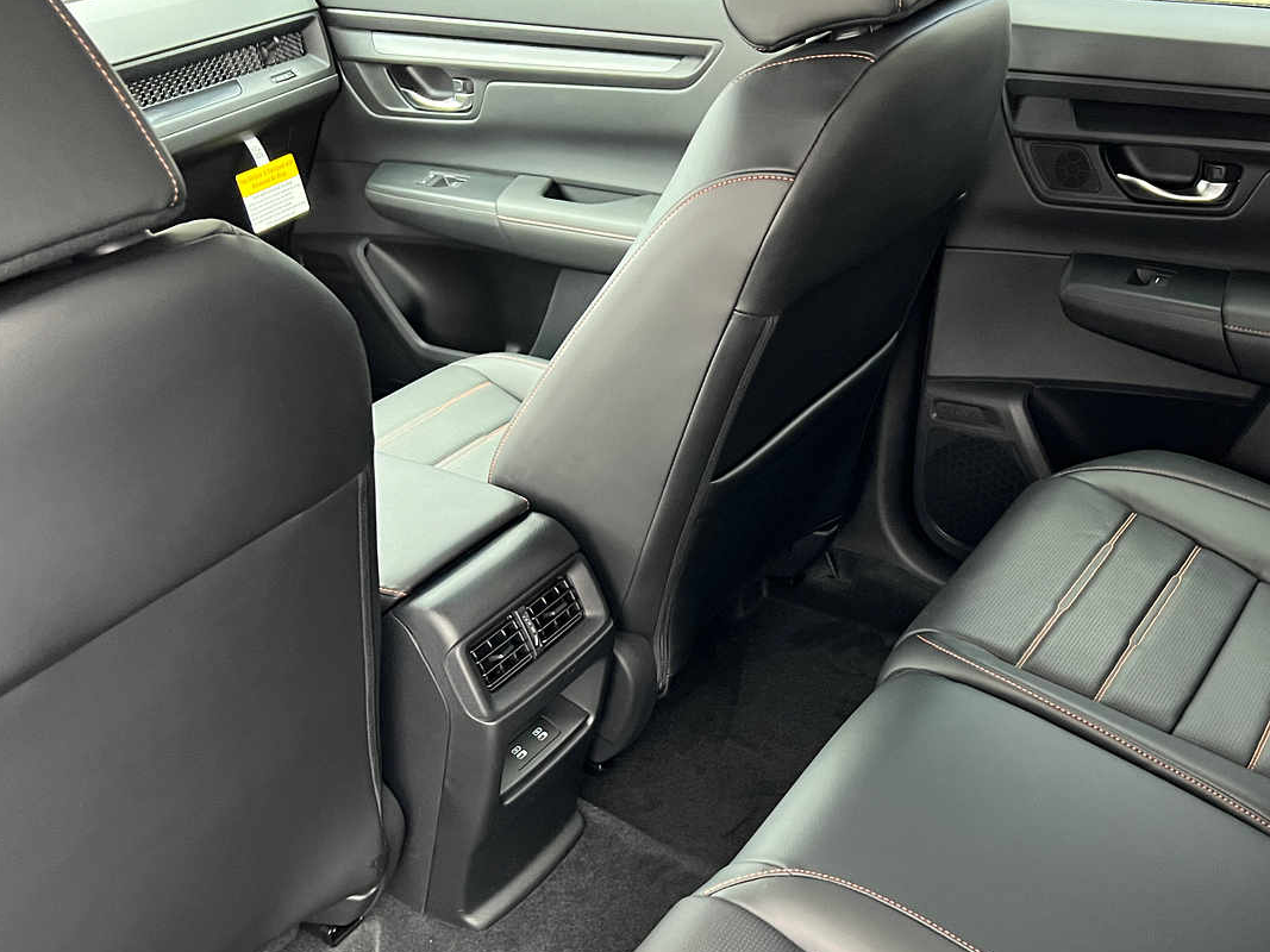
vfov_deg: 36.1
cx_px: 794
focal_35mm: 39
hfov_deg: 47.4
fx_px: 1431
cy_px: 693
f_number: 1.5
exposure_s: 1/60
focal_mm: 5.7
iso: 500
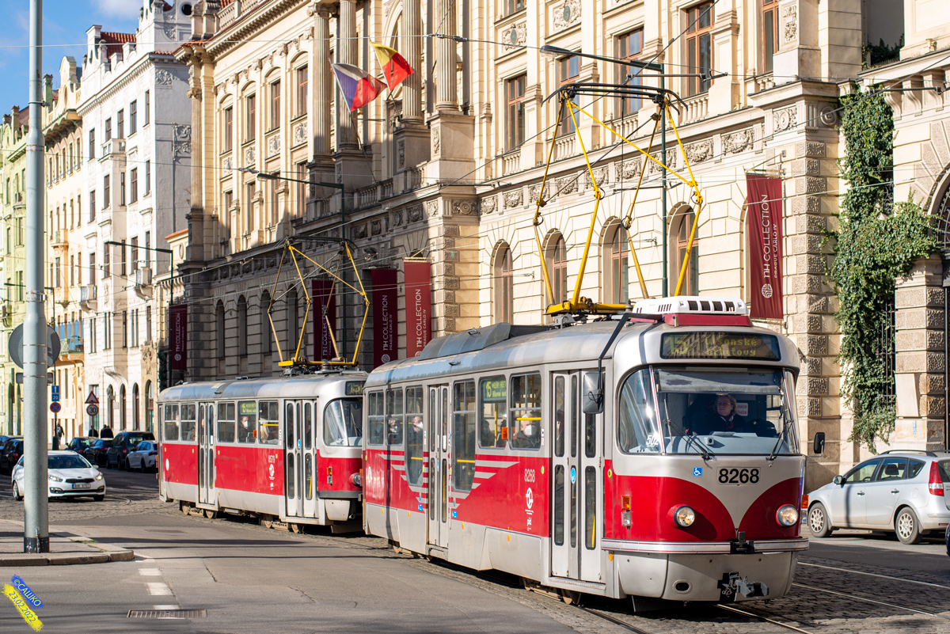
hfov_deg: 39.6
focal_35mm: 50
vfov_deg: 27.0
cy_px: 317
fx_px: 1320
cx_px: 475
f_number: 4.5
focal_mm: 50
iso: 100
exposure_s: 1/400
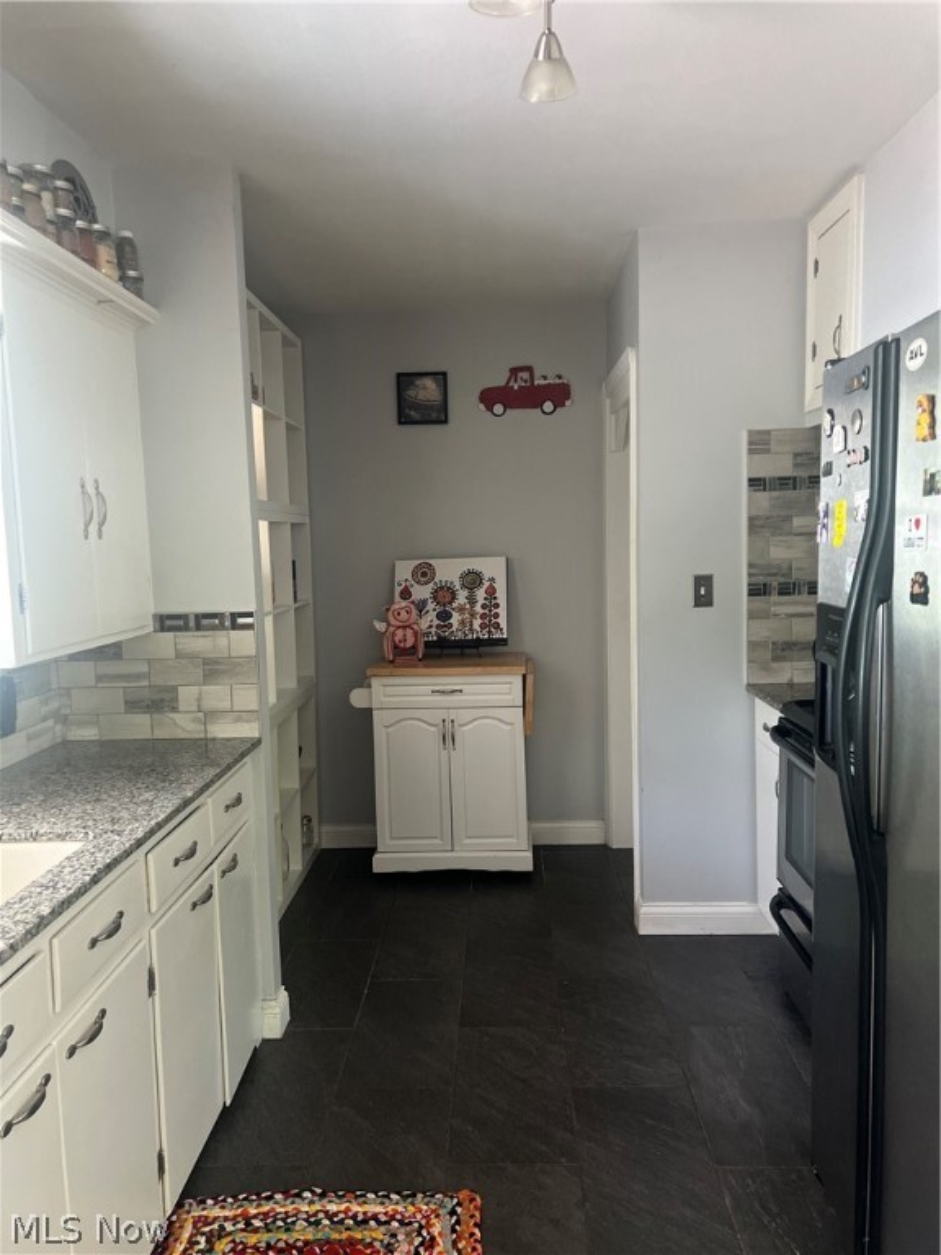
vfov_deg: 67.3
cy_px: 628
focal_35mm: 26
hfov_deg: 53.1
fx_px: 942
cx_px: 470
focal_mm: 5.7
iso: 250
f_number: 1.5
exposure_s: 1/60
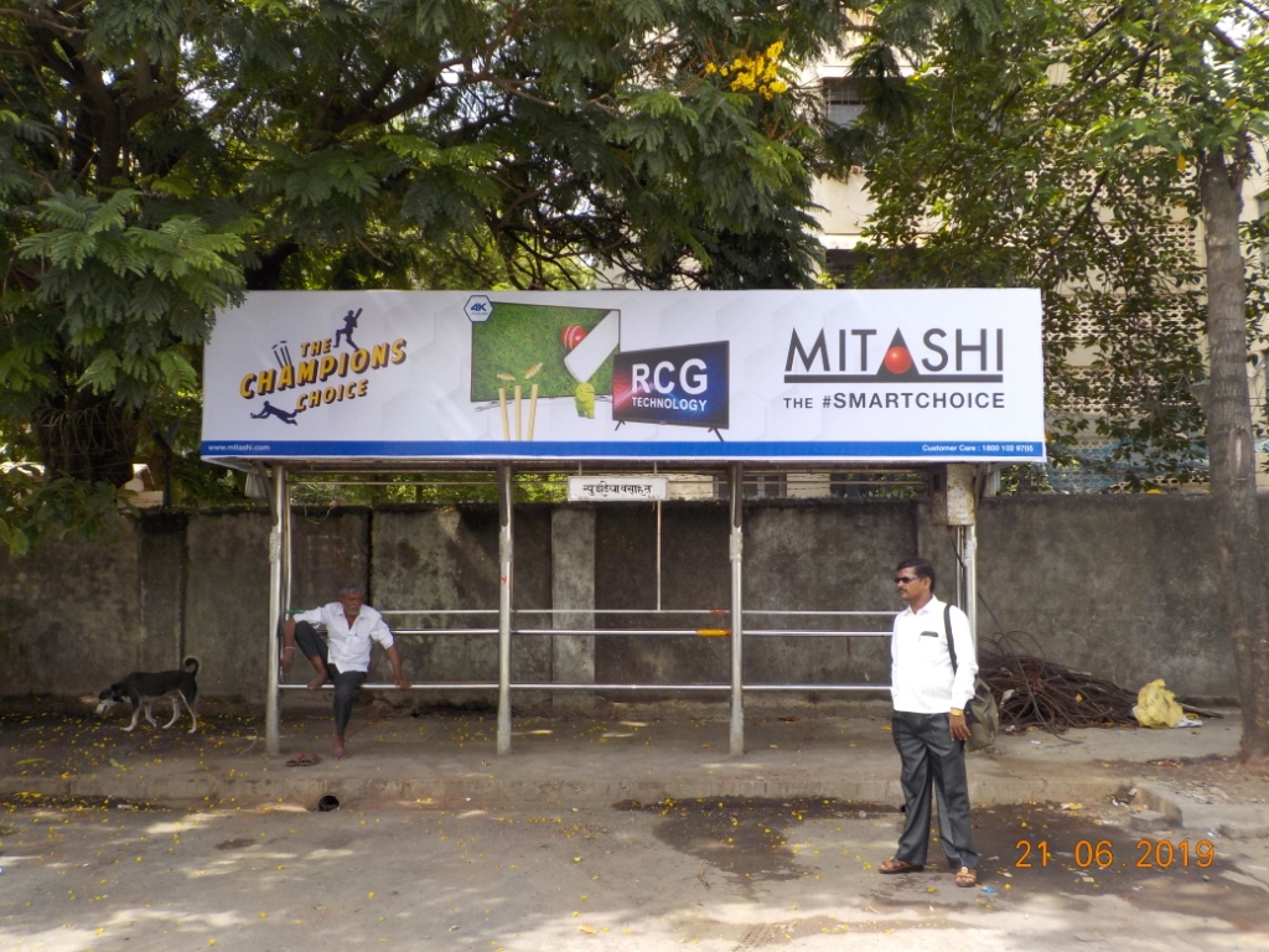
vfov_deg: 46.8
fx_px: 1100
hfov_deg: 60.0
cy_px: 476
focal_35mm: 30
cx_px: 634
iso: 125
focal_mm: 4.1
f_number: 3.3
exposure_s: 1/250
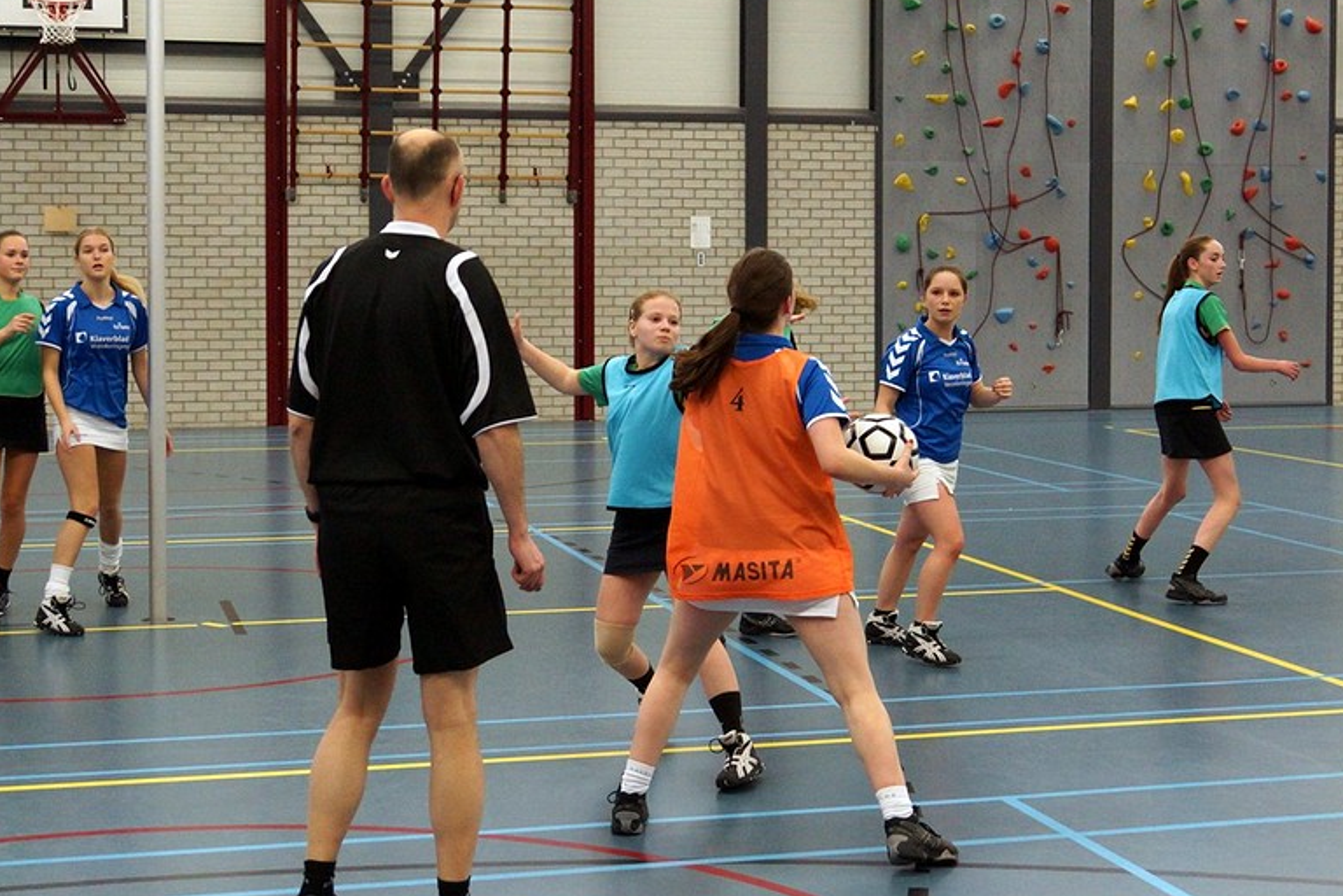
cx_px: 724
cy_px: 374
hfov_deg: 35.6
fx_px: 2089
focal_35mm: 56
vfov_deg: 24.2
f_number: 2.8
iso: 1250
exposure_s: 1/400
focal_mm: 28
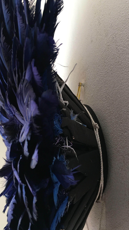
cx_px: 85
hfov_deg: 30.2
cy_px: 118
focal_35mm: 39
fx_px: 237
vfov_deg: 51.6
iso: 50
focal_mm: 4.15
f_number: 2.2
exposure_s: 1/33
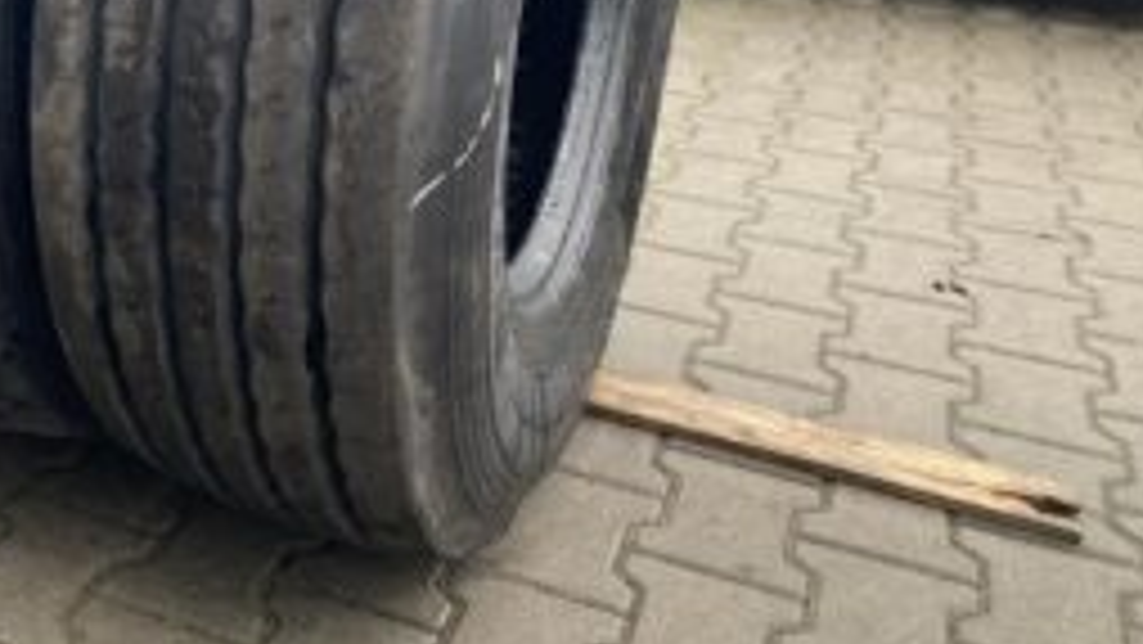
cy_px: -25
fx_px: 1455
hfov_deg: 40.7
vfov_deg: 23.7
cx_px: 194
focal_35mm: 48
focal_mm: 4.25
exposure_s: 1/121
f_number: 1.8
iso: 125
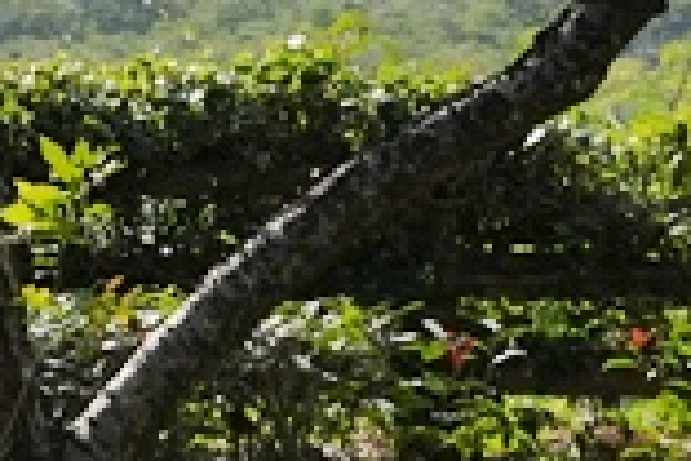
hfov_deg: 7.9
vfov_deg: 6.1
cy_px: -445
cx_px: -1493
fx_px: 4215
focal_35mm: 220
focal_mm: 33.4
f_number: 7.1
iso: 3200
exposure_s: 1/8000
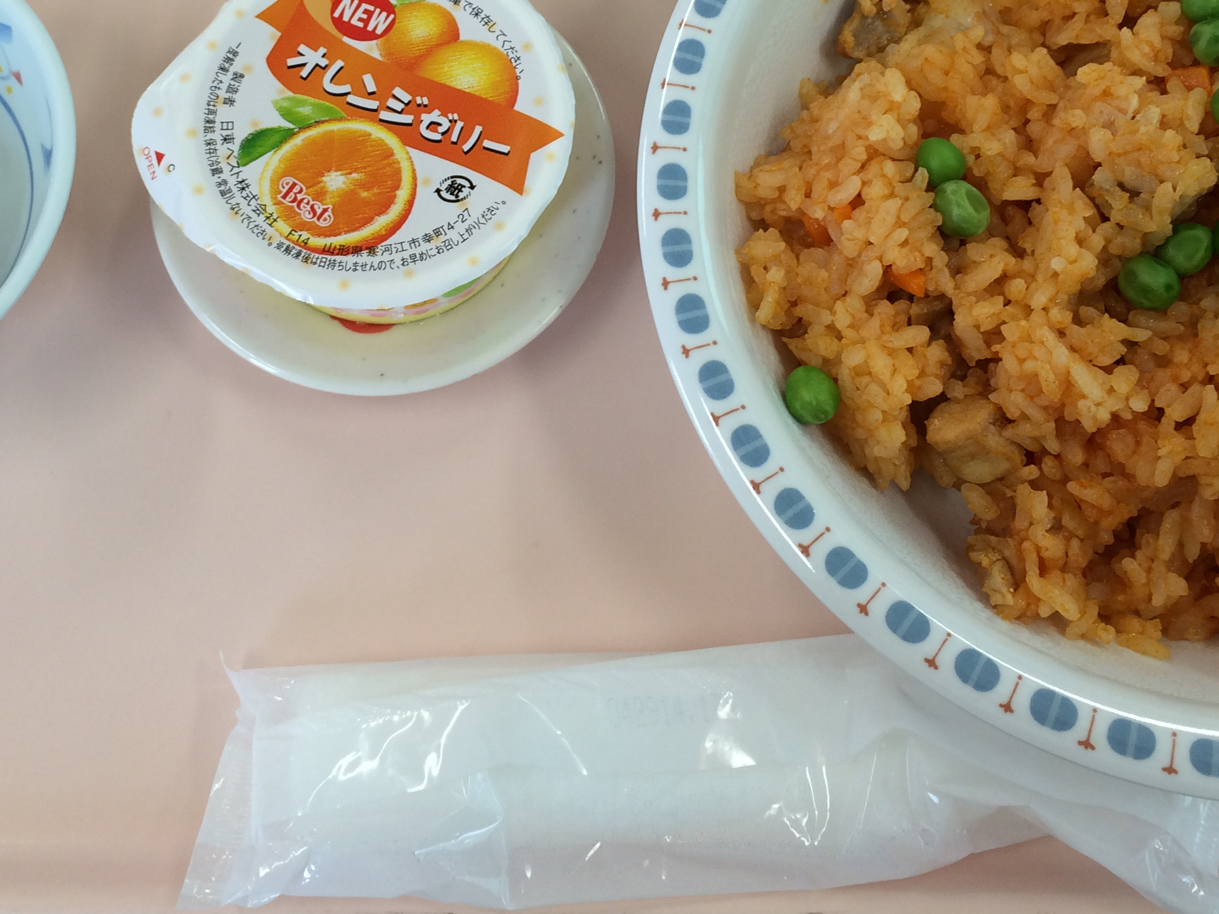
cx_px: 563
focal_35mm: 53
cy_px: 117
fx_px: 1866
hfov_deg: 36.2
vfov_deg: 26.7
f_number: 2.2
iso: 40
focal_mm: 4.12
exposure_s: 1/60
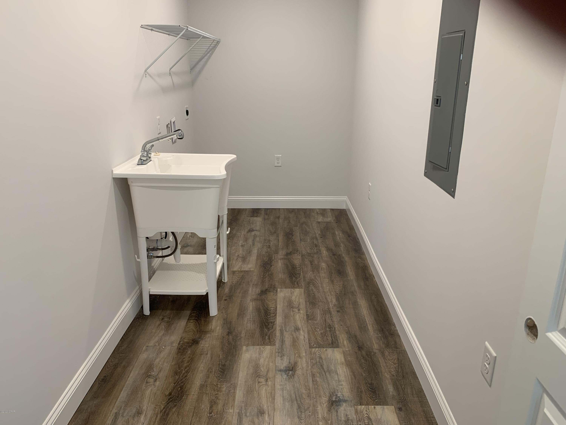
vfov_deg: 53.1
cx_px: 283
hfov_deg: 67.3
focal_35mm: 26
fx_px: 425
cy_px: 212
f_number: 1.8
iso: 64
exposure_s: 1/60
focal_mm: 4.25
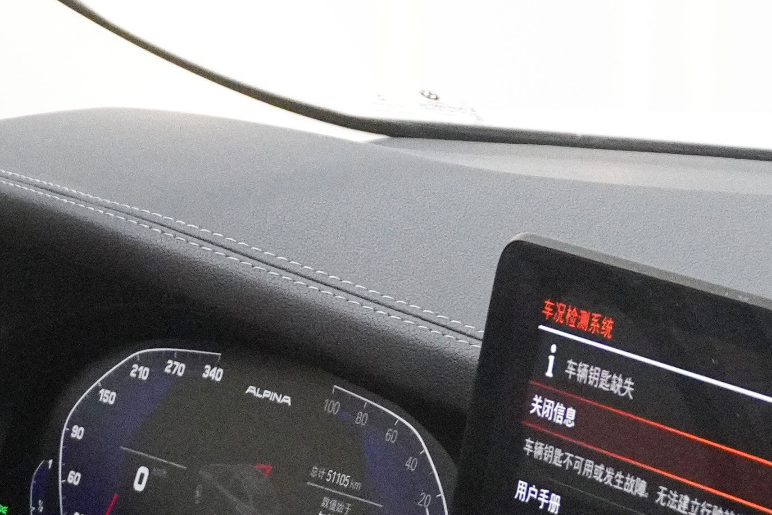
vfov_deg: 7.4
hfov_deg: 11.2
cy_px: 748
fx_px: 3940
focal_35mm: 184
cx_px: 256
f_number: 6.3
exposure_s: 1/80
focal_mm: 35
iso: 6400
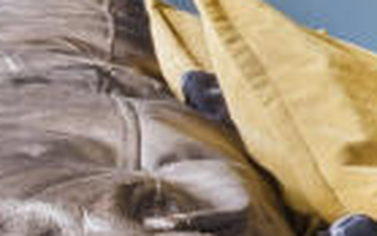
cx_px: 1305
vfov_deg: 11.6
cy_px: 47
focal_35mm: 113
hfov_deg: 9.7
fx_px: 1161
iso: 160
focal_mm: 10
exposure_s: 8
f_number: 8
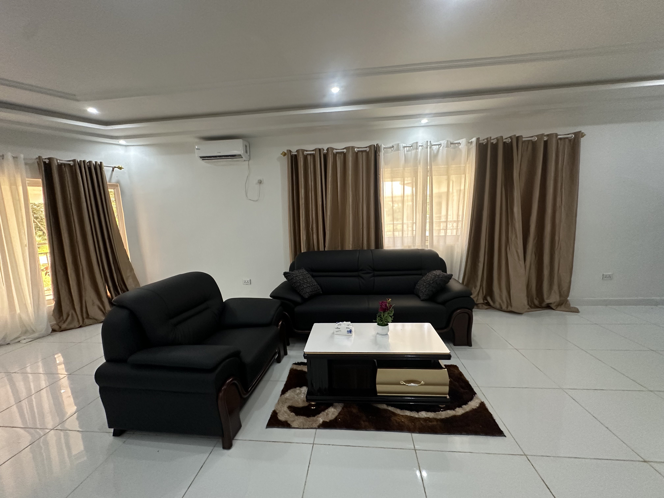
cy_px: 249
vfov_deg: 85.7
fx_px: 269
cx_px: 332
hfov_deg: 102.1
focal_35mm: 14
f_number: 2.2
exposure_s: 1/90
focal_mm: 2.22
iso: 320
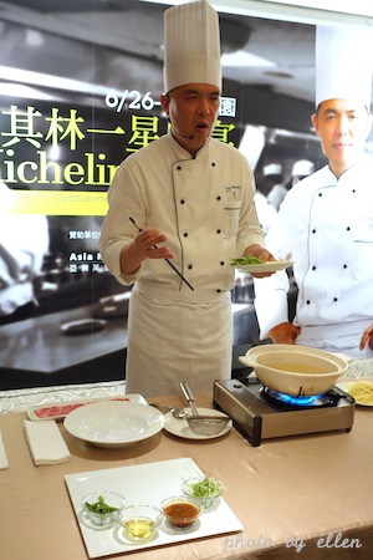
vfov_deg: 51.9
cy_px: 280
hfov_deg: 35.9
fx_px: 575
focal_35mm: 37
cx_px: 186
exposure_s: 1/25
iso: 800
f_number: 2.8
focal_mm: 13.9
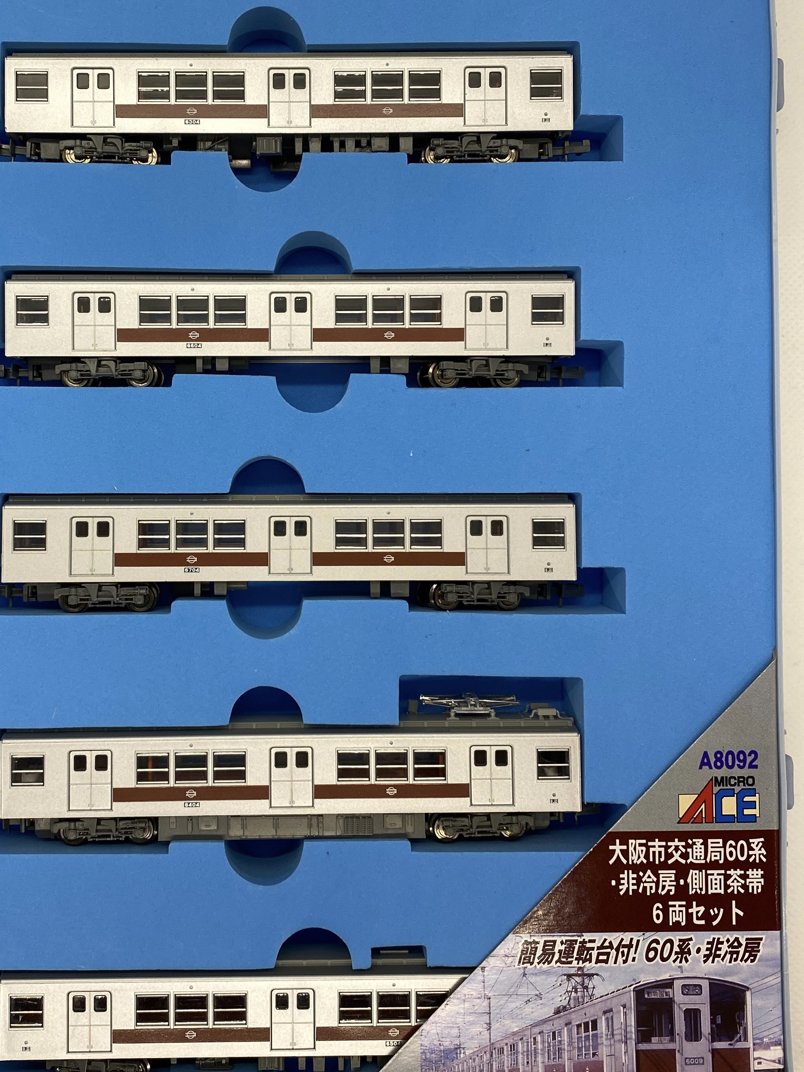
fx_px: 1208
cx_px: 286
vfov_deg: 47.7
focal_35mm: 39
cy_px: 446
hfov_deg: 36.5
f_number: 1.8
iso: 50
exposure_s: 1/100
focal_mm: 4.25
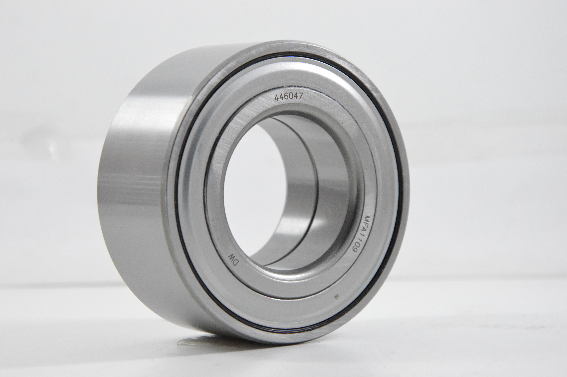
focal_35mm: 120
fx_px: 1888
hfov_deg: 17.1
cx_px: 284
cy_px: 188
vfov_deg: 11.4
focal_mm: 80
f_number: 8
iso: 3200
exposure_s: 1/100
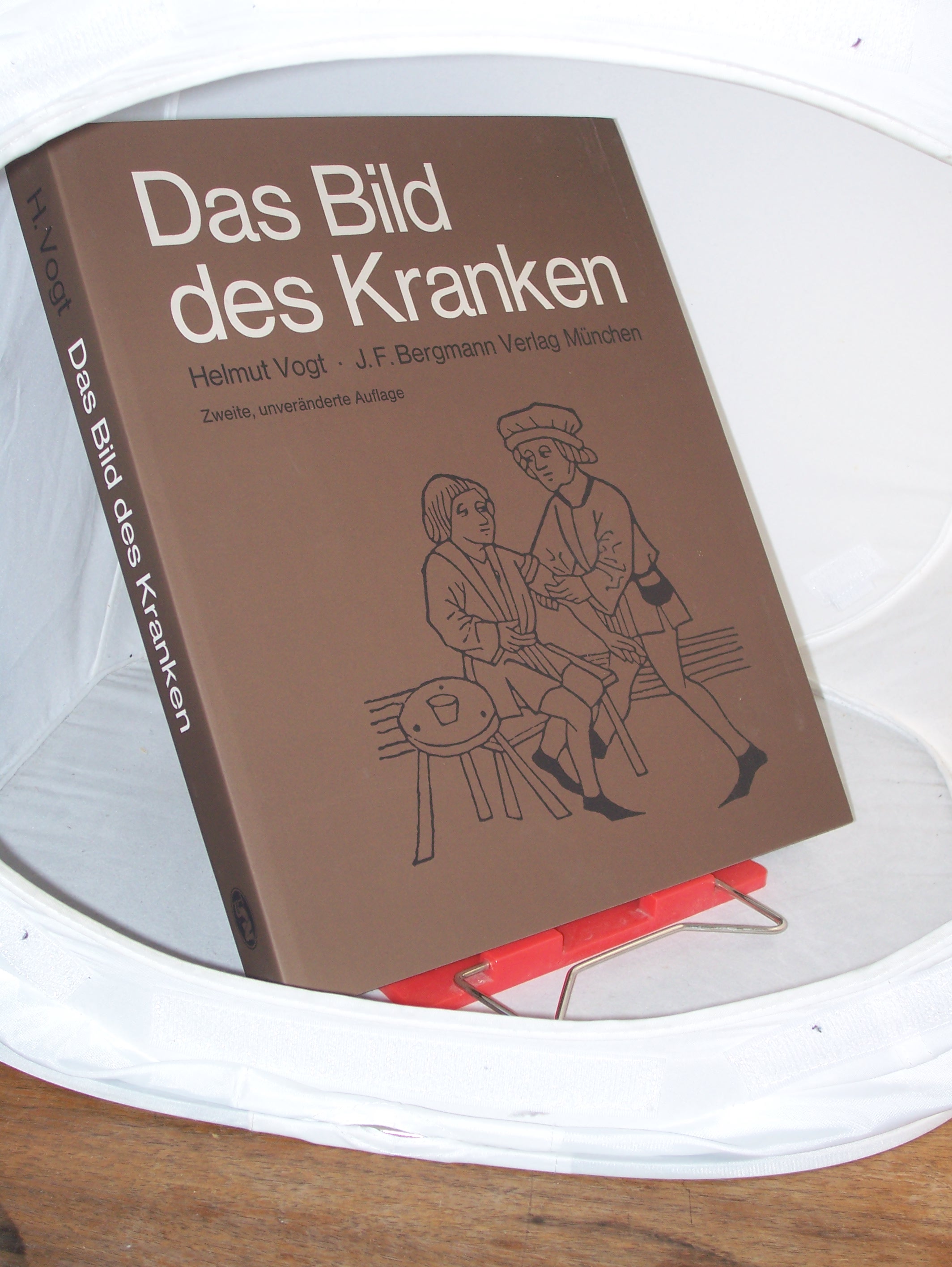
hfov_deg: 27.6
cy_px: 634
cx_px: 476
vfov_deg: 36.1
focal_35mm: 53
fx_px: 1941
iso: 80
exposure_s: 1/80
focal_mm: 8.7
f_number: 3.2
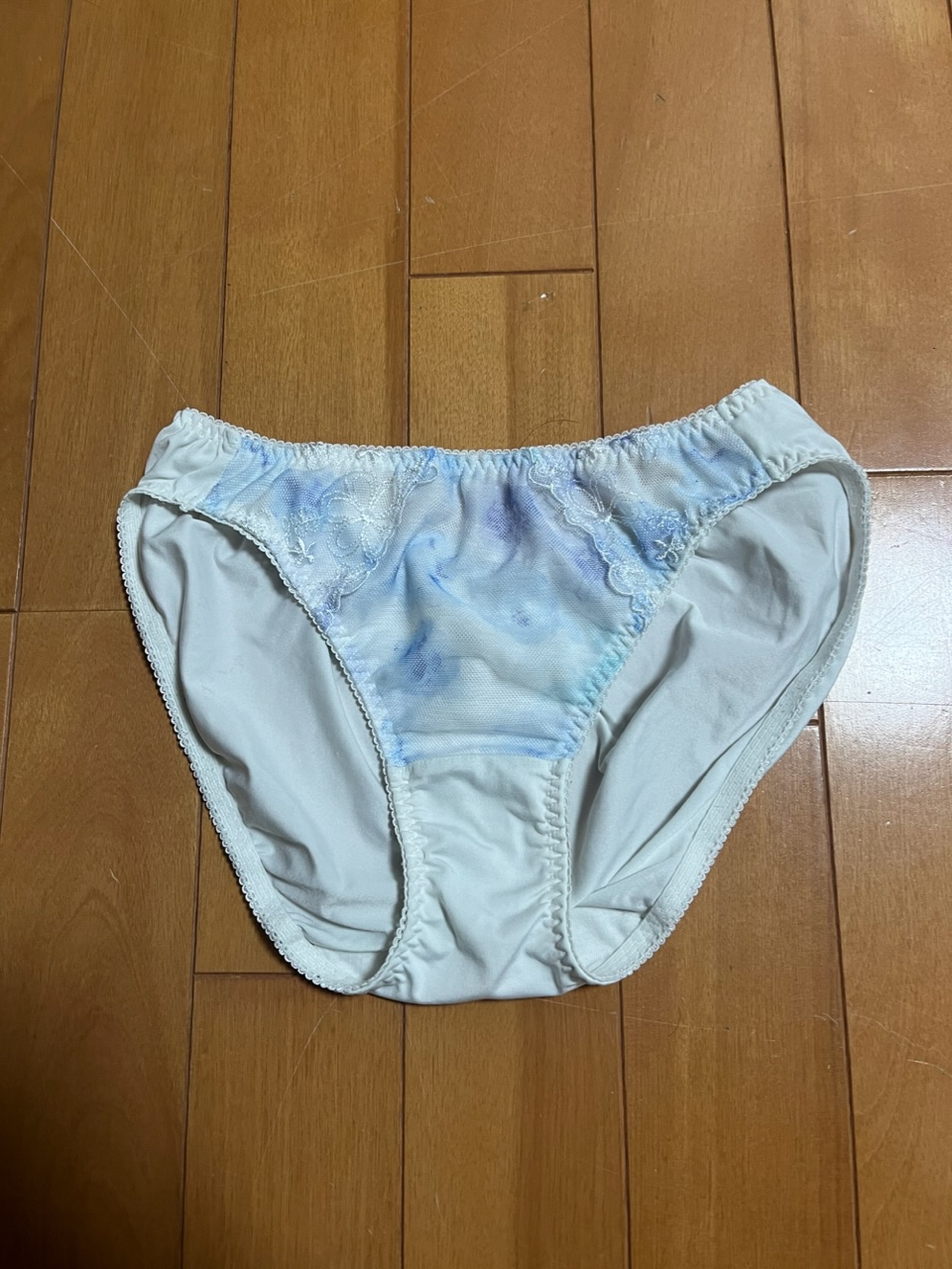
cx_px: 476
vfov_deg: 67.3
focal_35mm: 26
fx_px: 953
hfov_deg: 53.1
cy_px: 634
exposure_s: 1/50
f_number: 1.6
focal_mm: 5.1
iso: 100
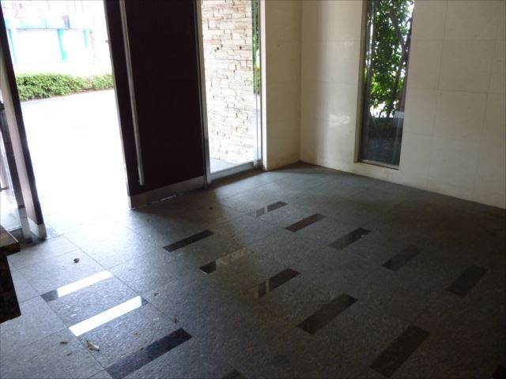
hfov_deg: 63.4
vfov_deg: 49.7
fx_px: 409
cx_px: 253
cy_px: 190
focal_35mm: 28
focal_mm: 5
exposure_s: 1/60
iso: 250
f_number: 3.1
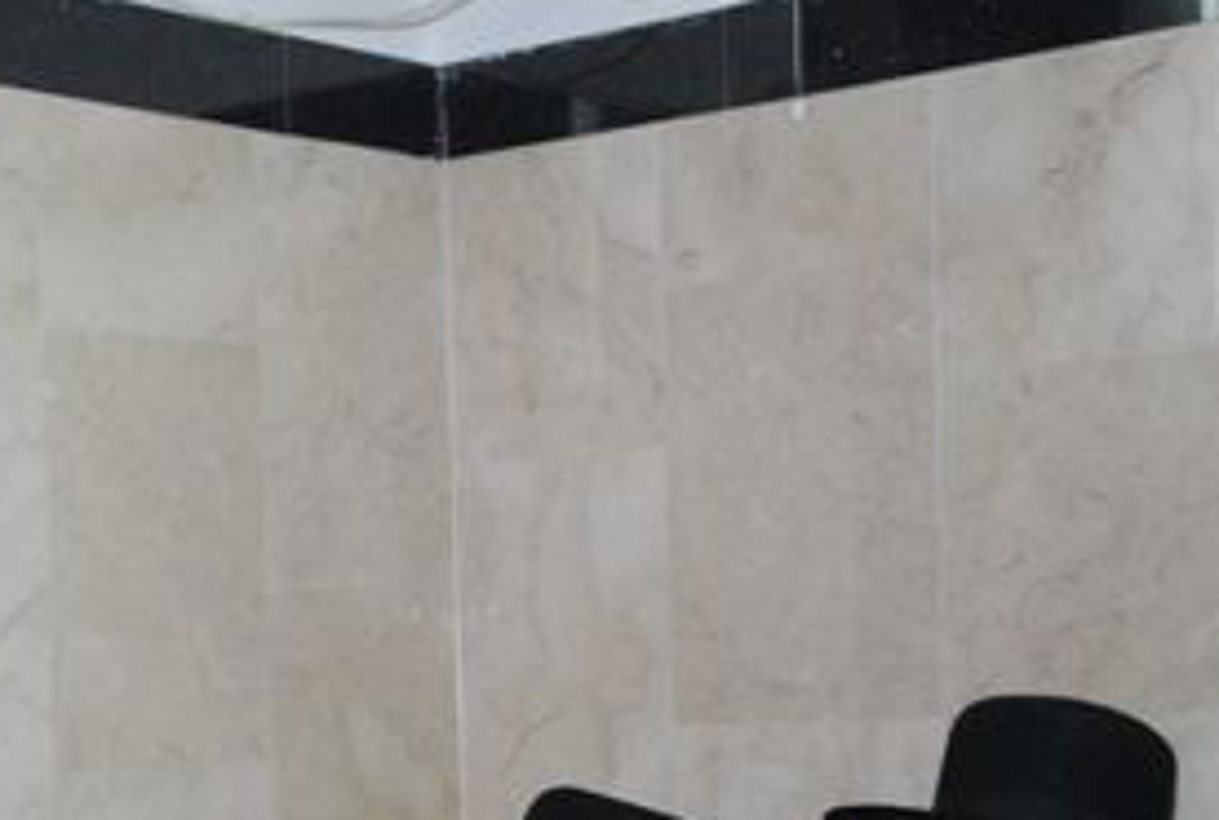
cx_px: 151
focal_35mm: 94
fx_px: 3197
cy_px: 873
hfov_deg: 21.2
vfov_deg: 14.3
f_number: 5.6
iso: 1000
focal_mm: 27
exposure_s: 1/125
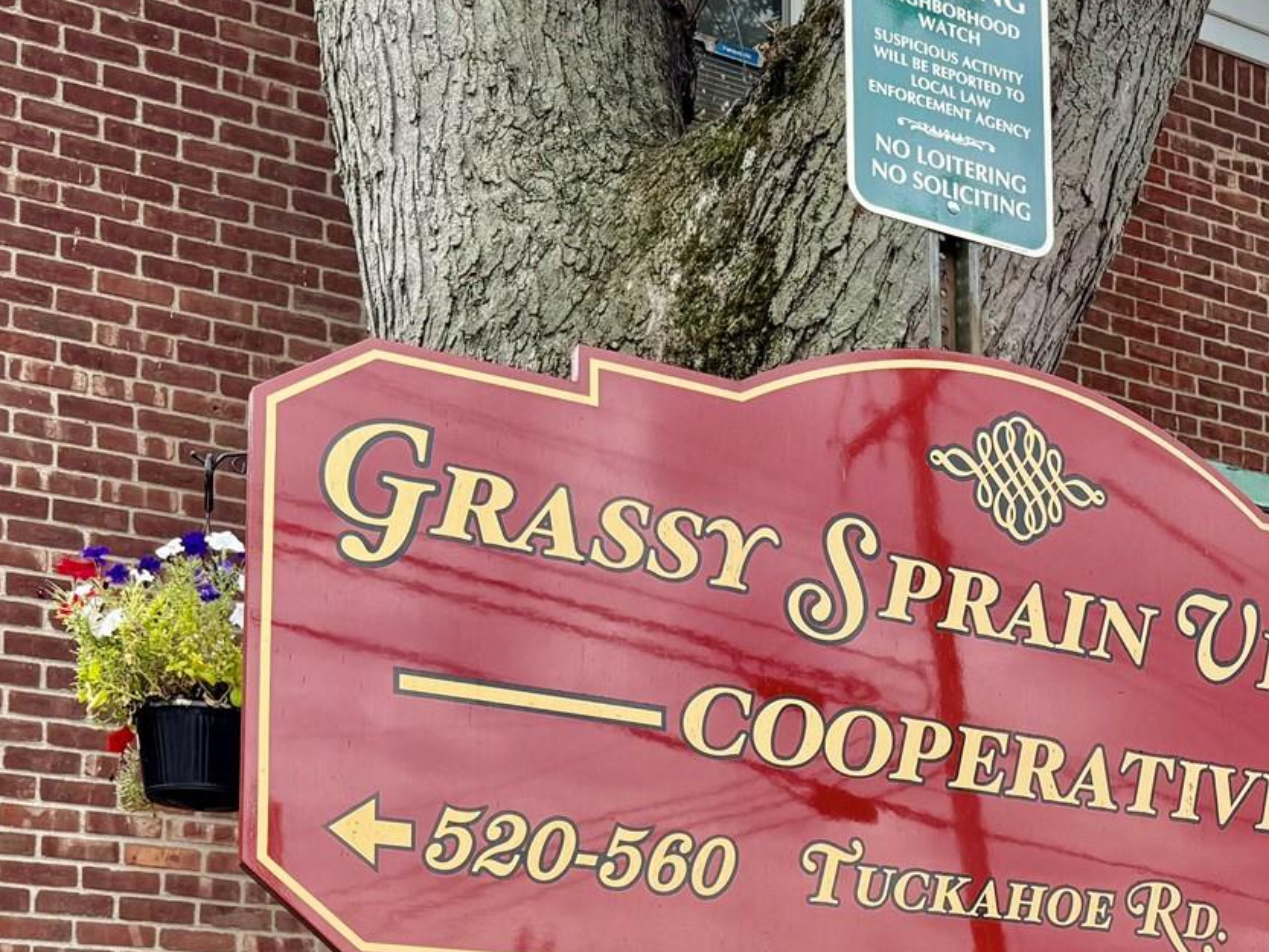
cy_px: 1103
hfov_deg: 31.5
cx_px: 1094
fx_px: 2163
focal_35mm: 59
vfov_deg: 23.0
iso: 80
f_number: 1.78
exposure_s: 1/389
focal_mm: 6.76
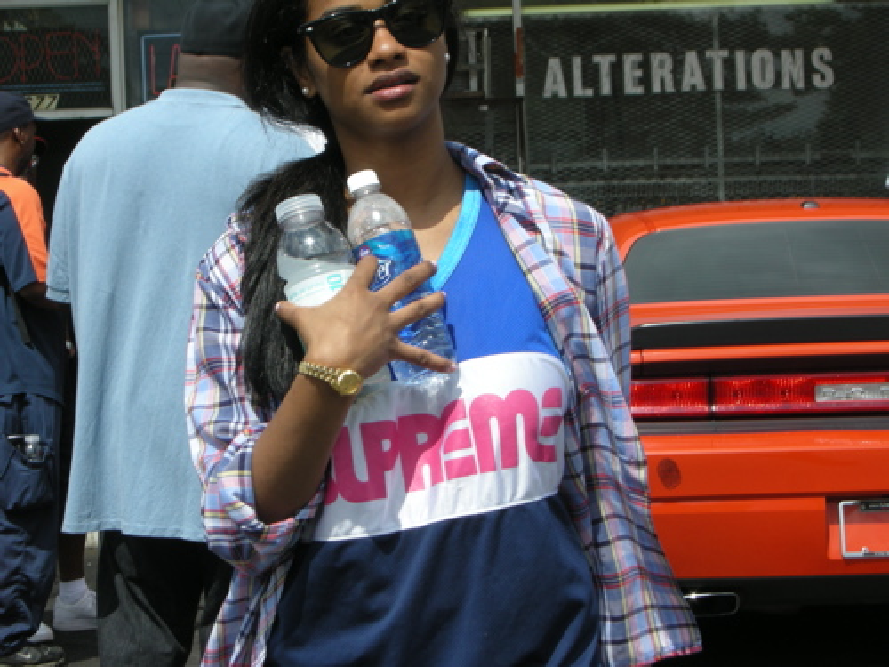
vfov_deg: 12.7
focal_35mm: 117
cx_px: 444
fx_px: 3005
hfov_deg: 16.8
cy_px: 334
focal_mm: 24.5
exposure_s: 1/234
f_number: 7.1
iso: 64
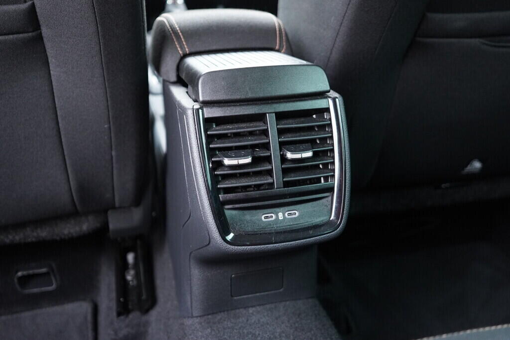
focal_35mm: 36
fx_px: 510
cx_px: 255
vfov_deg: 36.9
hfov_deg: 53.1
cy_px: 170
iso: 2000
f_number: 2.8
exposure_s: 1/40
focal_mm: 24
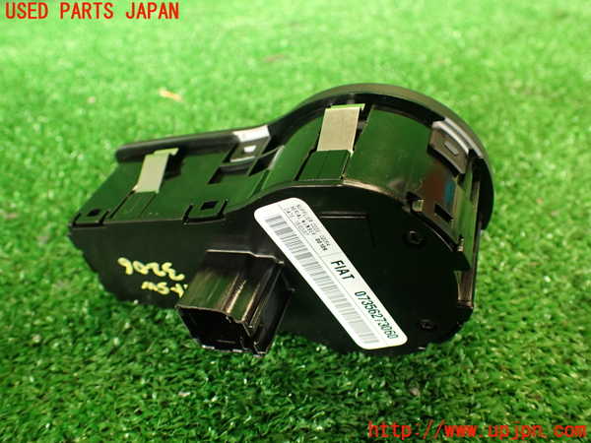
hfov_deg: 60.0
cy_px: 222
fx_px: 512
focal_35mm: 30
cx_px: 296
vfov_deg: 46.8
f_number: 2.3
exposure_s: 1/30
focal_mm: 5.4
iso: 250
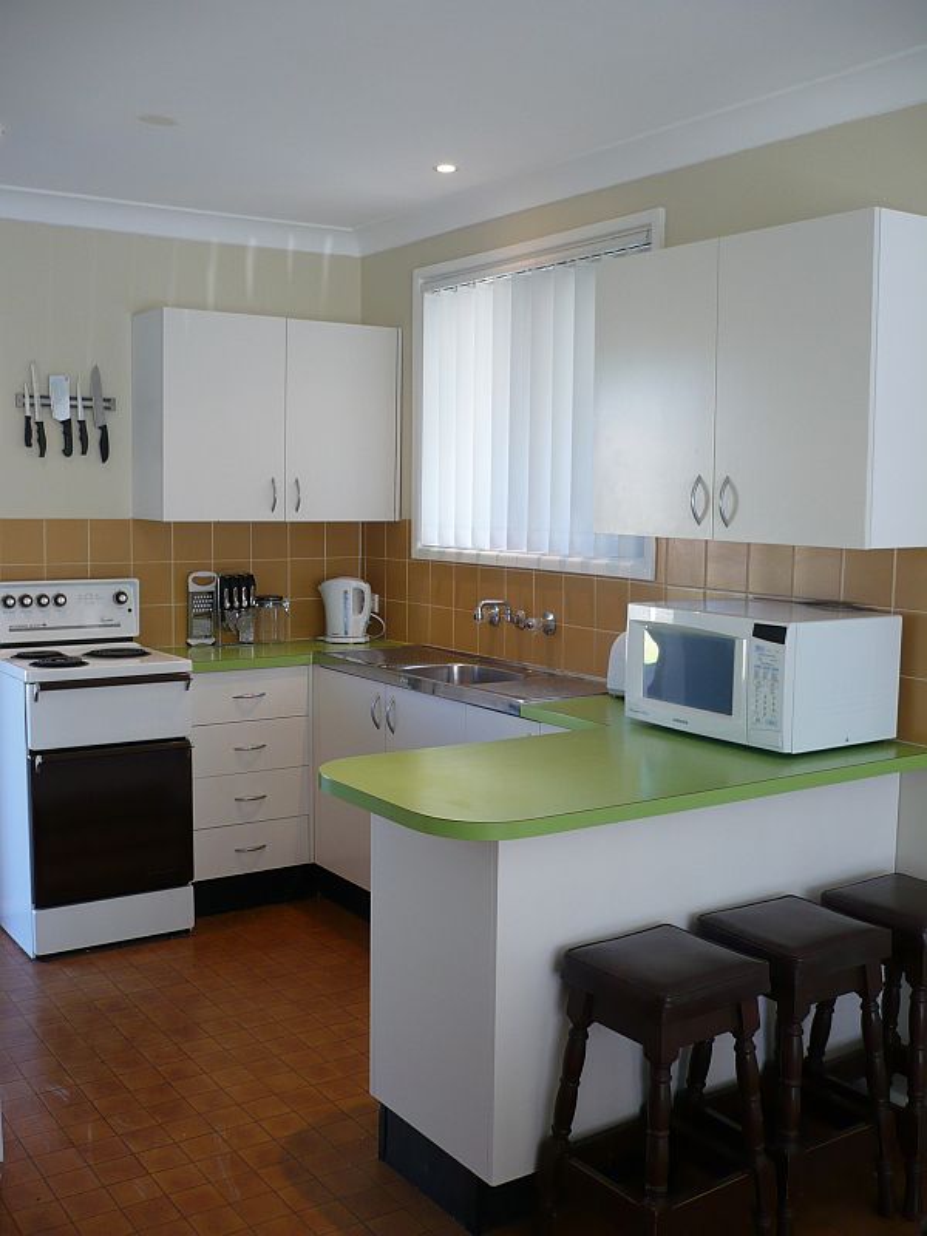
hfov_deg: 40.7
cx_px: 464
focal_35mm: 35
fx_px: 1250
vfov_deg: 52.6
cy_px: 618
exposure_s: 1/50
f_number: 2.8
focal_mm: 5.8
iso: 100
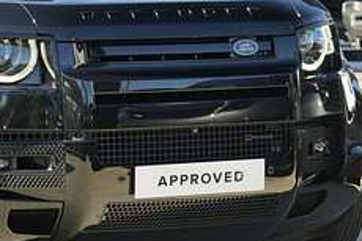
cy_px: 50
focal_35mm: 274
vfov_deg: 5.0
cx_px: -57
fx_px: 2753
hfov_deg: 7.5
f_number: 7.1
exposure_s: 1/250
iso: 800
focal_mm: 105
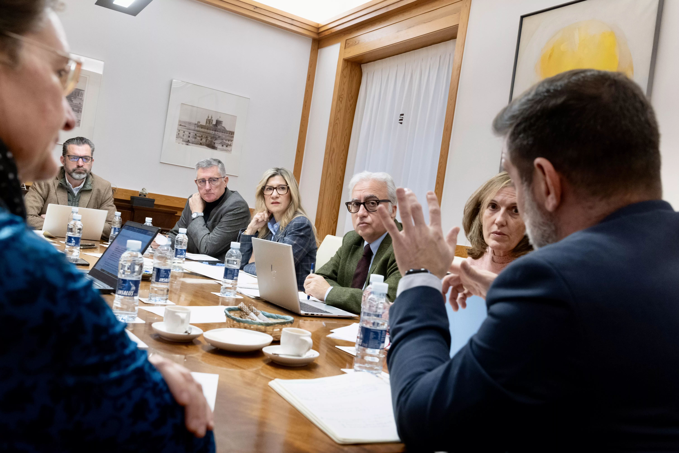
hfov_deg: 41.1
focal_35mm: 48
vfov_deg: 28.1
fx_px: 905
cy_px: 226
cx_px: 340
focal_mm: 32
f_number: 7.1
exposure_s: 1/100
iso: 3200
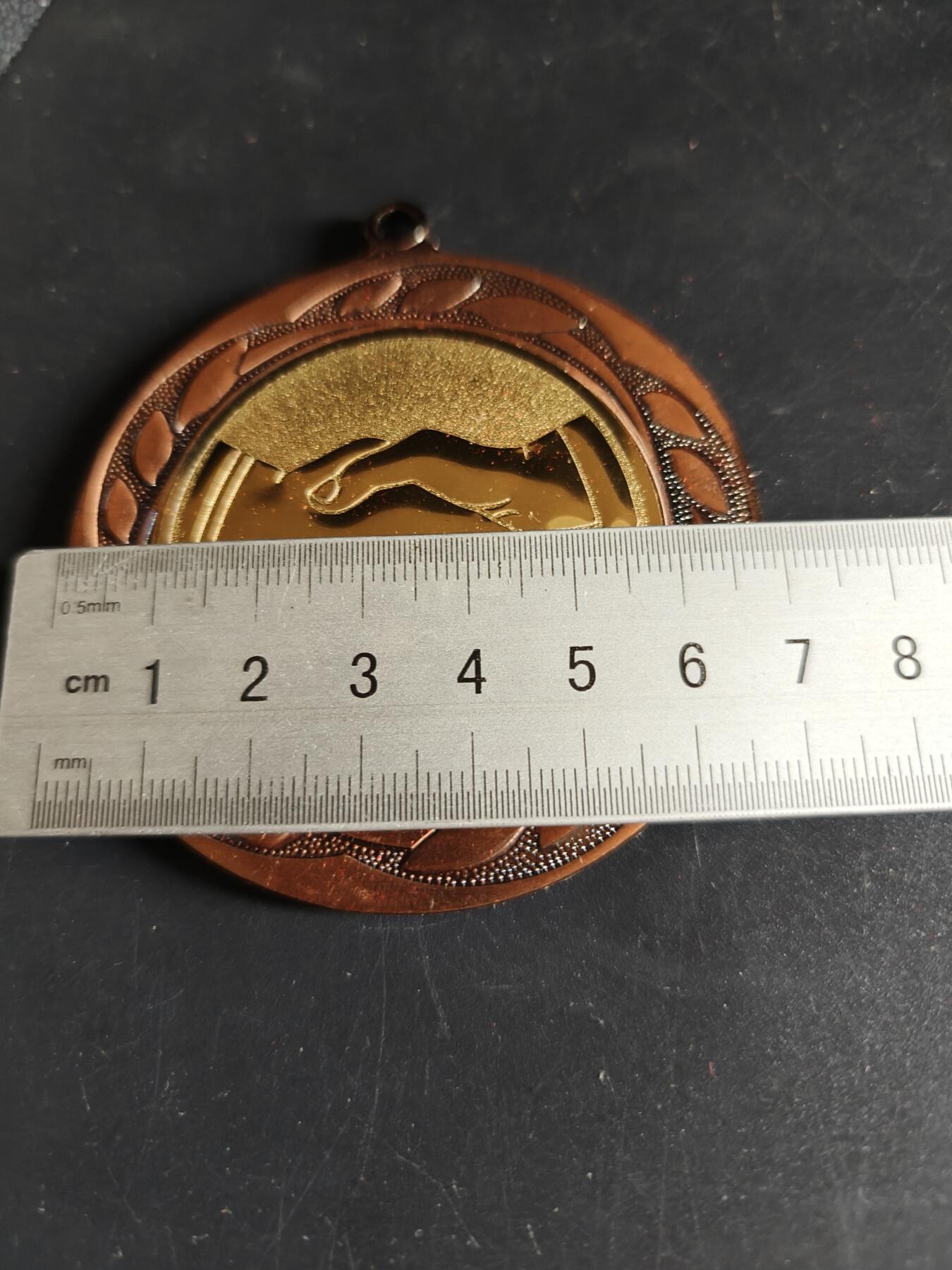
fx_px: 843
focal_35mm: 23
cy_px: 635
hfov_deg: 58.9
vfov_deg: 73.9
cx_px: 476
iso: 500
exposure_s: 1/50
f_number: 1.6
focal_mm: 6.06
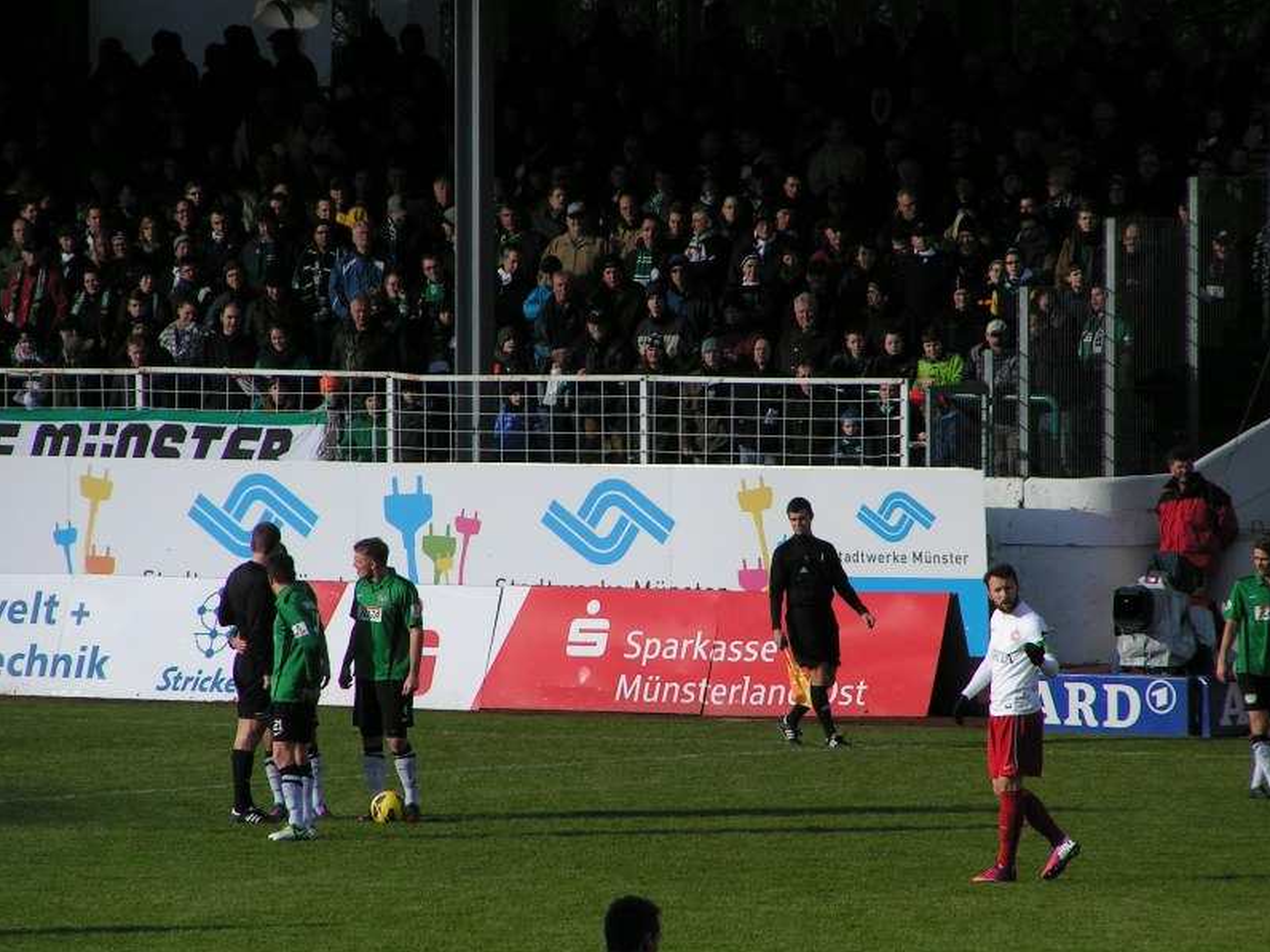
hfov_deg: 5.2
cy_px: 477
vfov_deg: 3.9
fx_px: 14015
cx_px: 637
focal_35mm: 382
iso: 50
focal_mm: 58
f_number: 5
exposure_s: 1/640
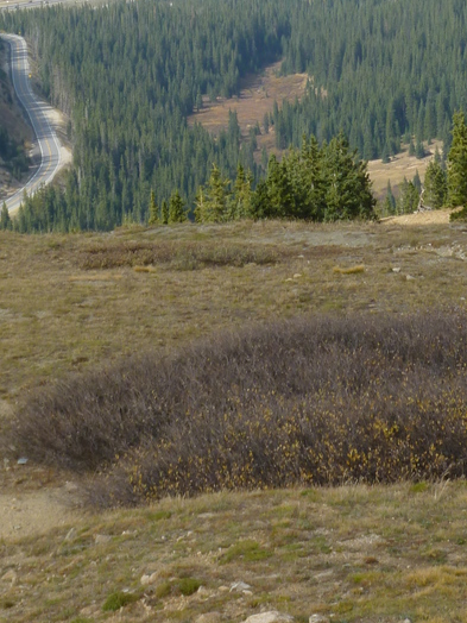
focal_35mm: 149
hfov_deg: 10.0
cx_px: 171
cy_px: -24
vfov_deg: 13.1
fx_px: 2680
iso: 80
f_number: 4.7
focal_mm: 11
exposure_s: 1/250
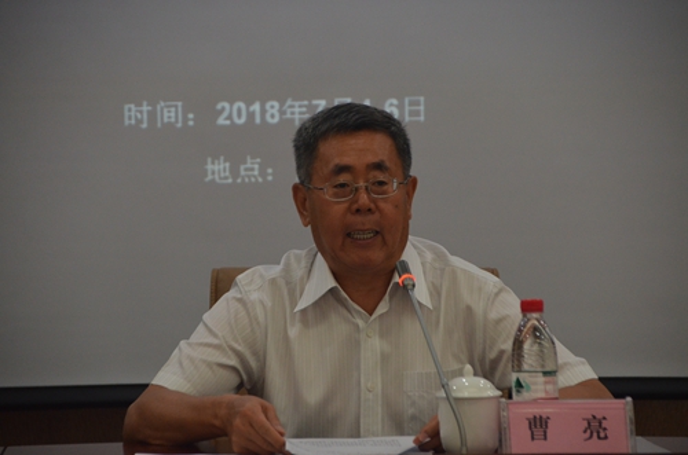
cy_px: 228
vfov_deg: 6.5
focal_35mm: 210
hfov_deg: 9.8
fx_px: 4004
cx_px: 344
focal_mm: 140
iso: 1800
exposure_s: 1/125
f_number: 6
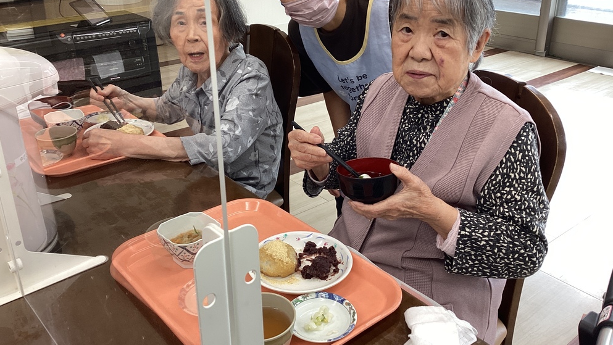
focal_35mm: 34
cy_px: 127
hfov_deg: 58.0
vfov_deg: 34.5
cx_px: 307
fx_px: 553
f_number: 2.4
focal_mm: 3.3
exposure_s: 1/50
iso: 64
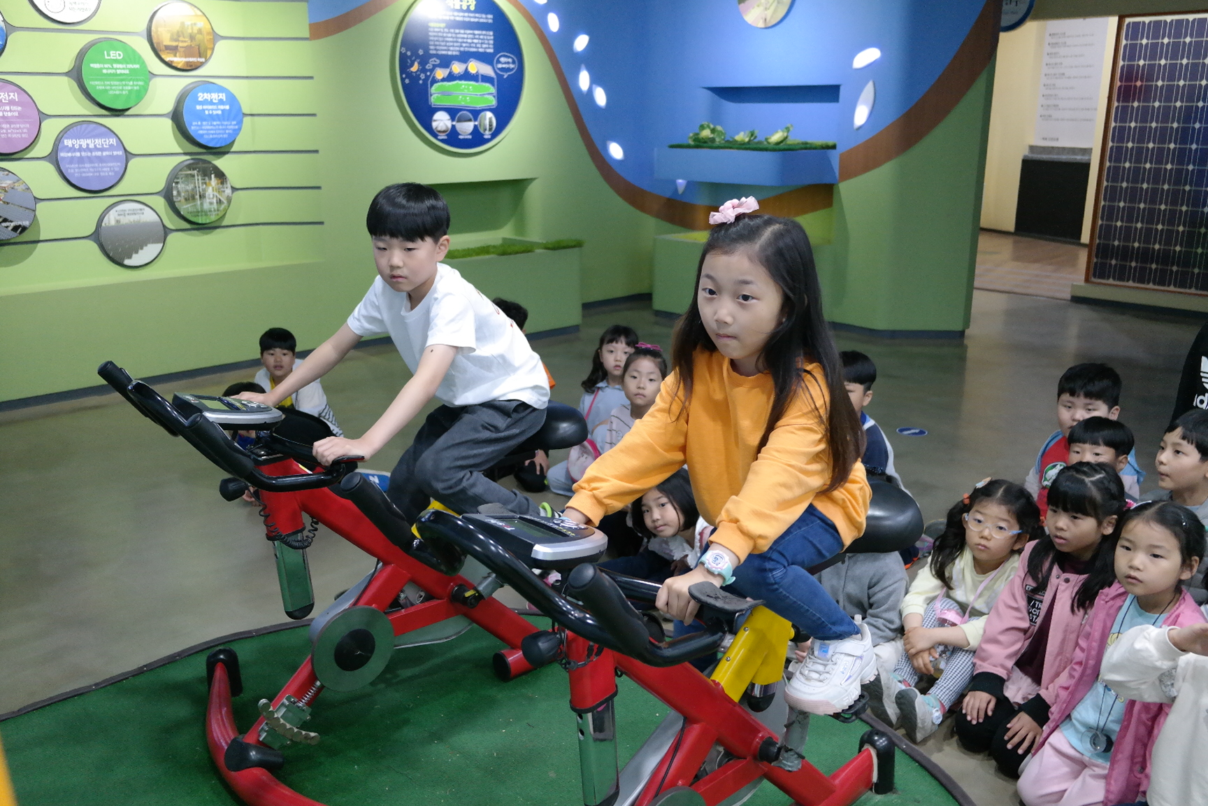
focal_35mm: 30
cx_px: 604
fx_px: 1007
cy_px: 403
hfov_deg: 61.9
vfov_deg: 43.6
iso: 1600
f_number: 3.5
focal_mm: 20
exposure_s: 1/40
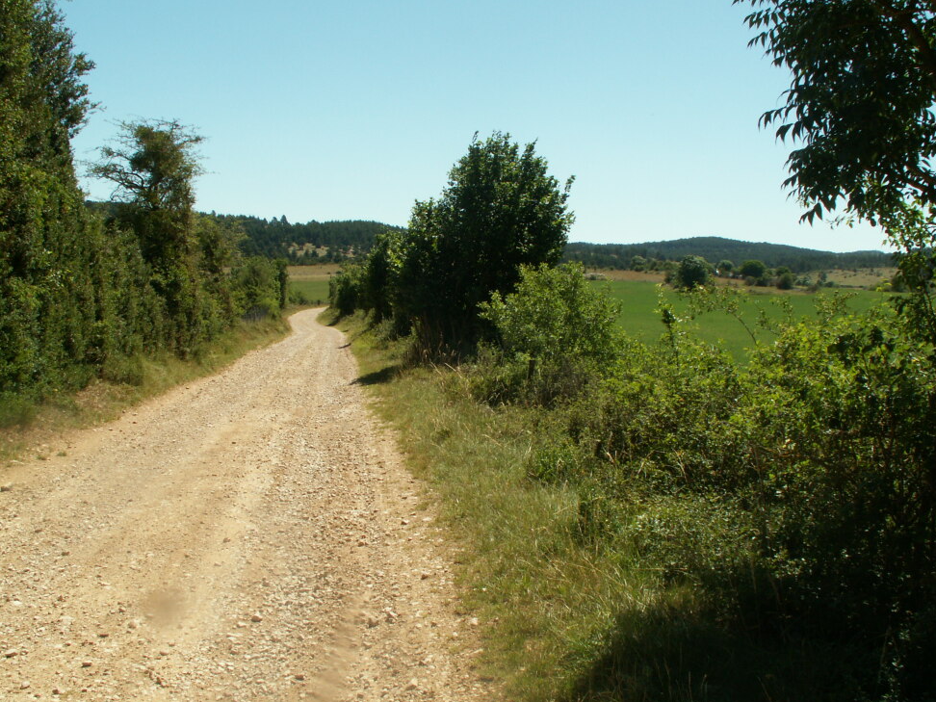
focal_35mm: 36
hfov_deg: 51.4
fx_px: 973
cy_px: 345
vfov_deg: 39.7
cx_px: 465
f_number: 8
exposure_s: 1/125
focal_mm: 5.86
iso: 50
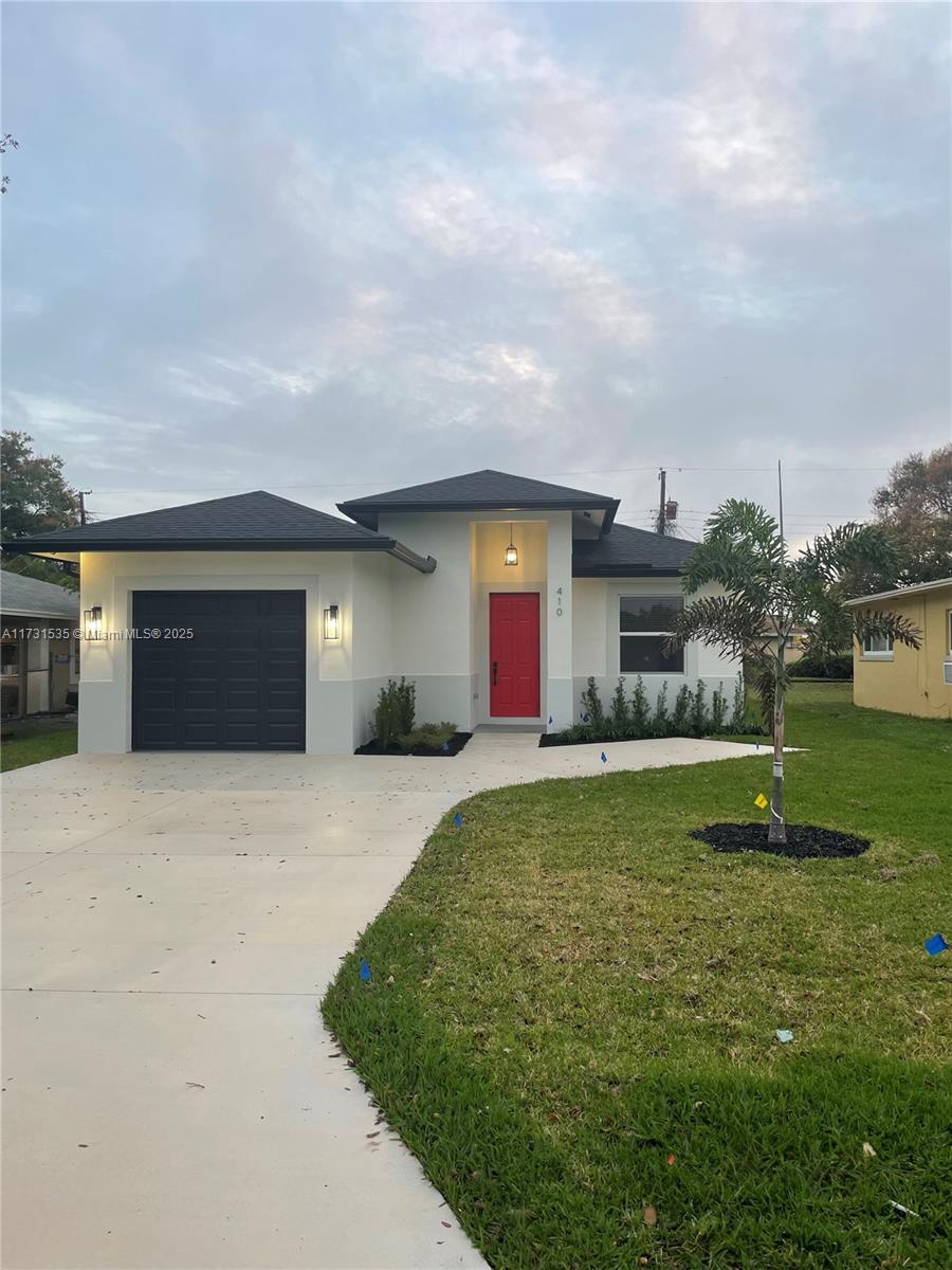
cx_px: 476
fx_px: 953
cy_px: 635
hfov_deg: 53.1
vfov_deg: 67.3
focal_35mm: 26
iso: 50
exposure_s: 1/121
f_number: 1.6
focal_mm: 4.2
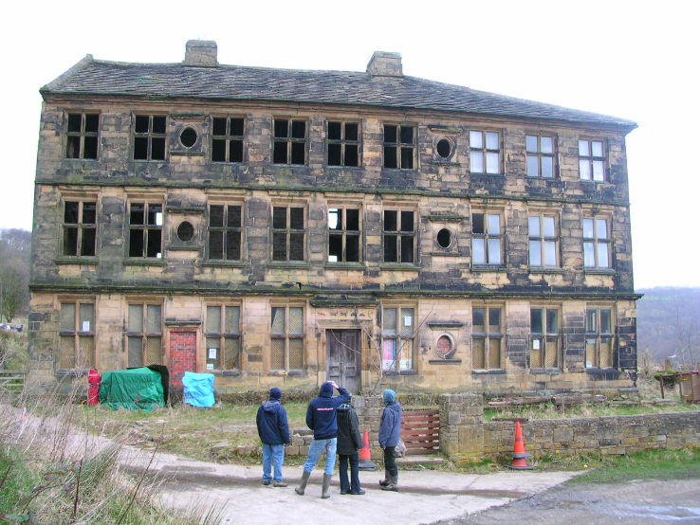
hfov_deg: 50.1
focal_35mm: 37
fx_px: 748
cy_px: 262
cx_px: 350
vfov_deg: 38.7
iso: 100
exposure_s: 1/63.3
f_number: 2.7
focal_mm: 5.6
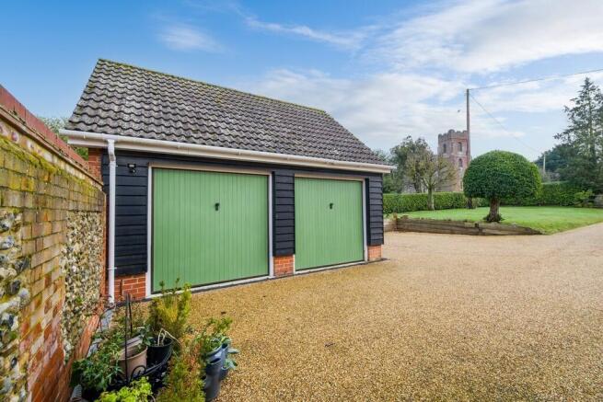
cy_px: 201
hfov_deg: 100.4
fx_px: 251
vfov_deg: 77.4
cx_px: 302
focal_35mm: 15
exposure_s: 1/50
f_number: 9
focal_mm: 10.3
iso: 160
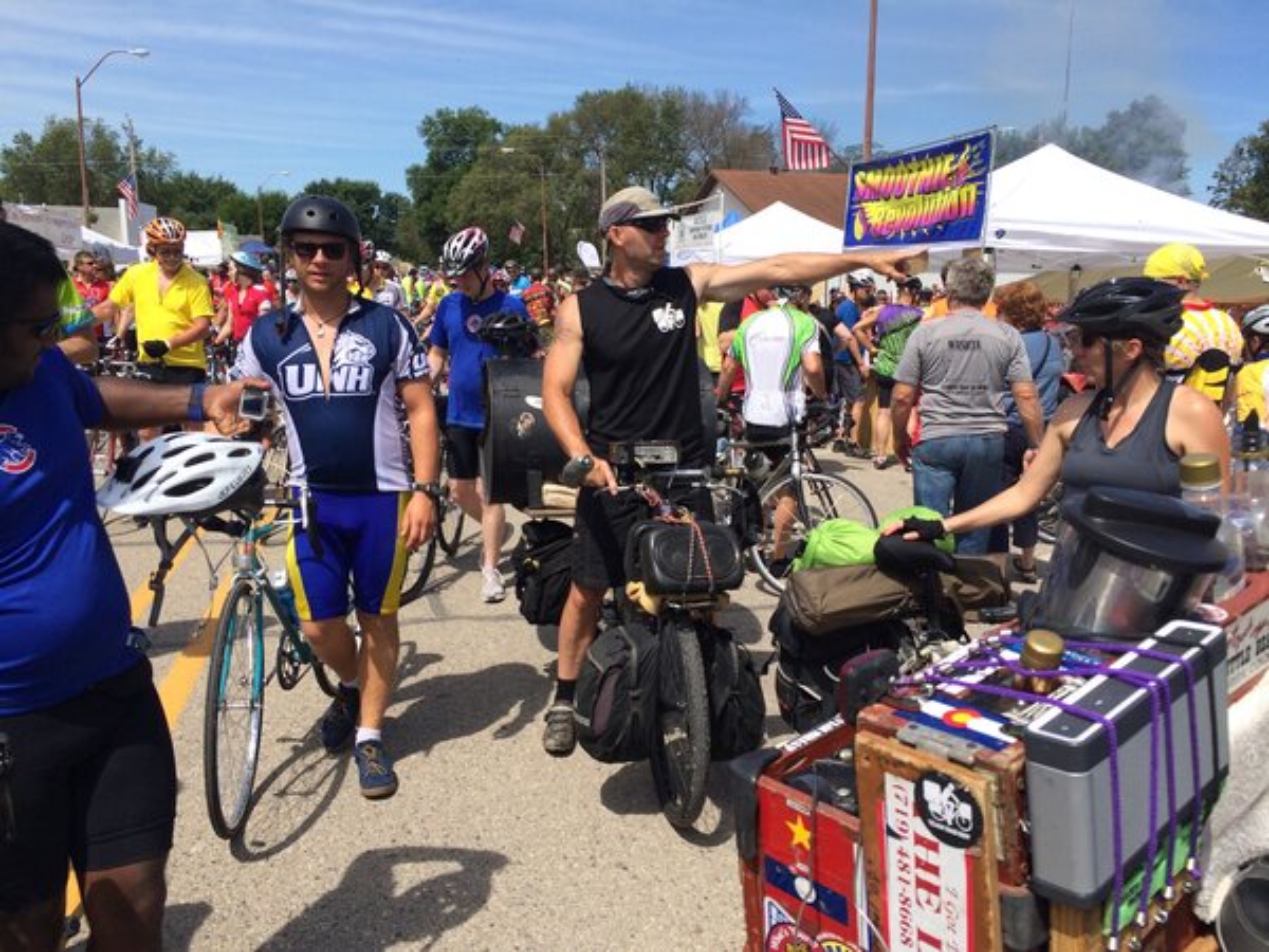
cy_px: 476
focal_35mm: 29
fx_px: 1063
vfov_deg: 48.2
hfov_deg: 61.7
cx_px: 634
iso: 32
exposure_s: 1/1786
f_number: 2.2
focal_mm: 4.15
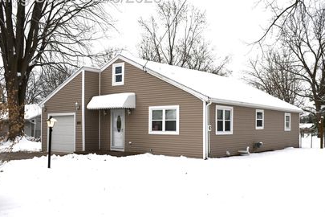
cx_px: 170
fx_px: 334
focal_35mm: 37
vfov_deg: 35.9
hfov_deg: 51.9
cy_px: 121
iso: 320
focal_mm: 20
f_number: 5
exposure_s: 1/200
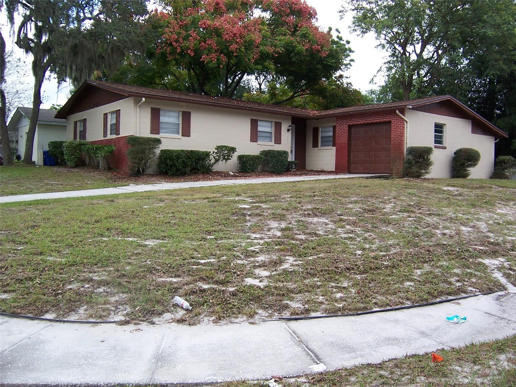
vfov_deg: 42.9
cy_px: 194
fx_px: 492
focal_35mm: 33
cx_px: 258
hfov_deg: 55.4
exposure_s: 1/125
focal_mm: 5.5
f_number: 3.4
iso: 80
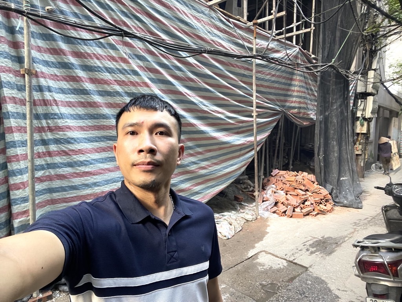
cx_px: 201
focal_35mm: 23
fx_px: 267
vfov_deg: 58.9
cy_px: 151
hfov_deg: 73.9
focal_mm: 2.71
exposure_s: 1/60
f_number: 2.2
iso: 125
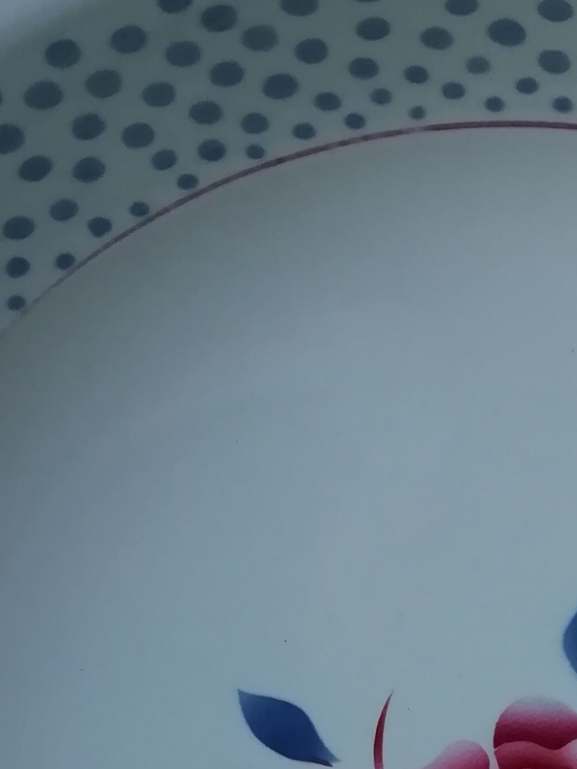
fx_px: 1778
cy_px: 827
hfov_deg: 18.1
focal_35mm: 80
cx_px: 553
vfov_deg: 23.1
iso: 50
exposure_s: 1/162
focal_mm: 3.21
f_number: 2.2
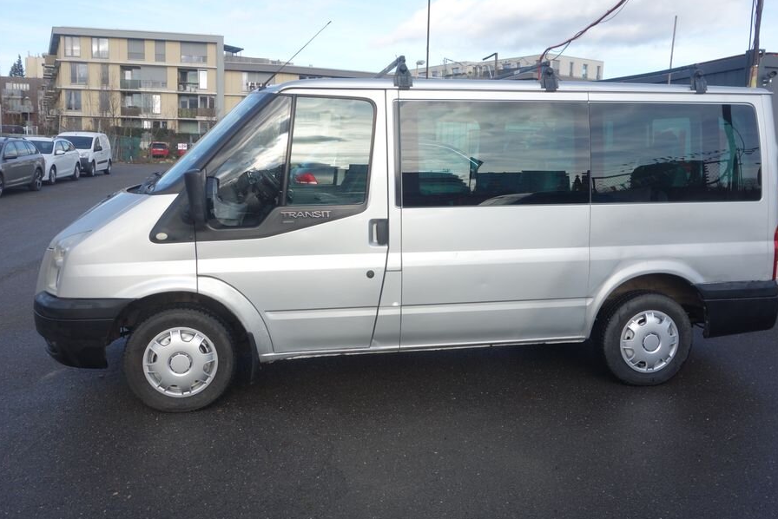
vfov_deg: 41.1
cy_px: 237
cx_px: 398
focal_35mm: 32
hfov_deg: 58.7
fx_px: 692
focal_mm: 10.4
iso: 125
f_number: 5.6
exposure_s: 1/200
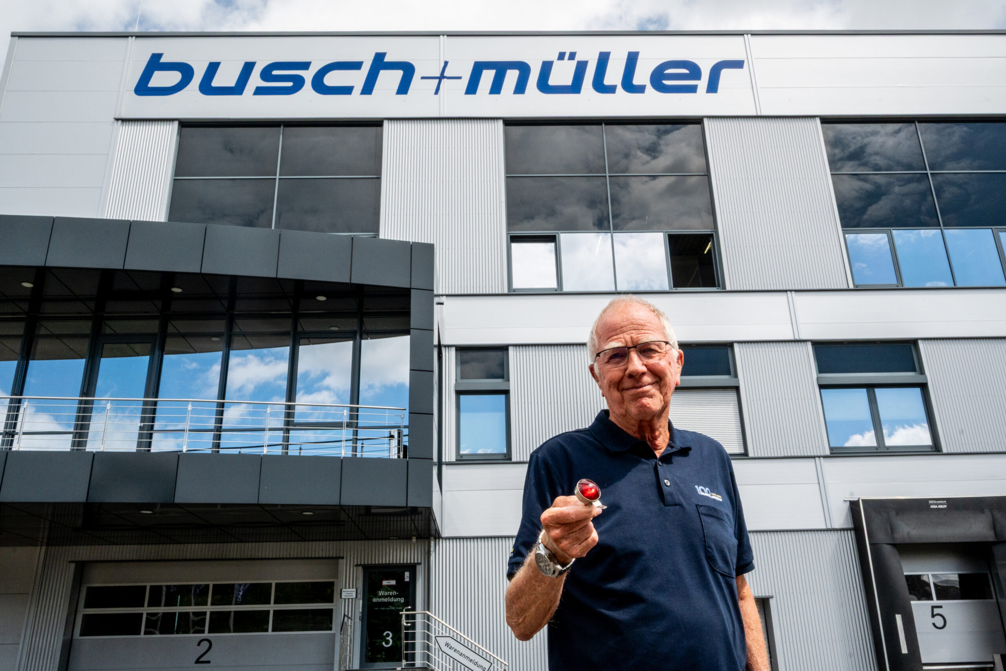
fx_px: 838
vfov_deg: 43.6
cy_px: 336
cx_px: 503
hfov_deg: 61.9
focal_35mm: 30
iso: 320
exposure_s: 1/250
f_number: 20
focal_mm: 20
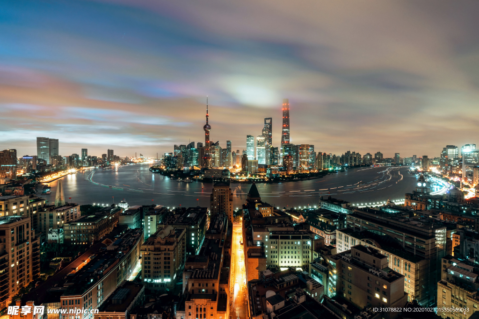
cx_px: 240
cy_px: 160
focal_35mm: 15
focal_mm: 15
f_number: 11
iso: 250
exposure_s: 30
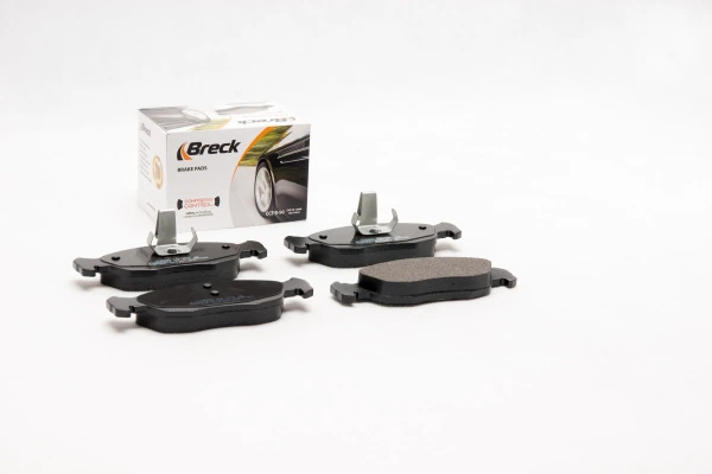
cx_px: 356
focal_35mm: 82
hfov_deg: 24.6
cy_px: 237
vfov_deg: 16.6
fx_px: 1632
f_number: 11
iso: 100
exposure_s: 1/200
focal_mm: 55
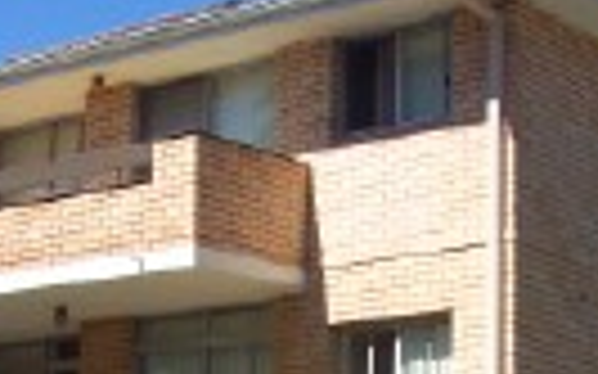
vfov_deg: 10.9
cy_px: 523
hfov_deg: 18.0
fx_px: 1890
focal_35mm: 116
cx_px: 274
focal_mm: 8
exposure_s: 1/500
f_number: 4.8
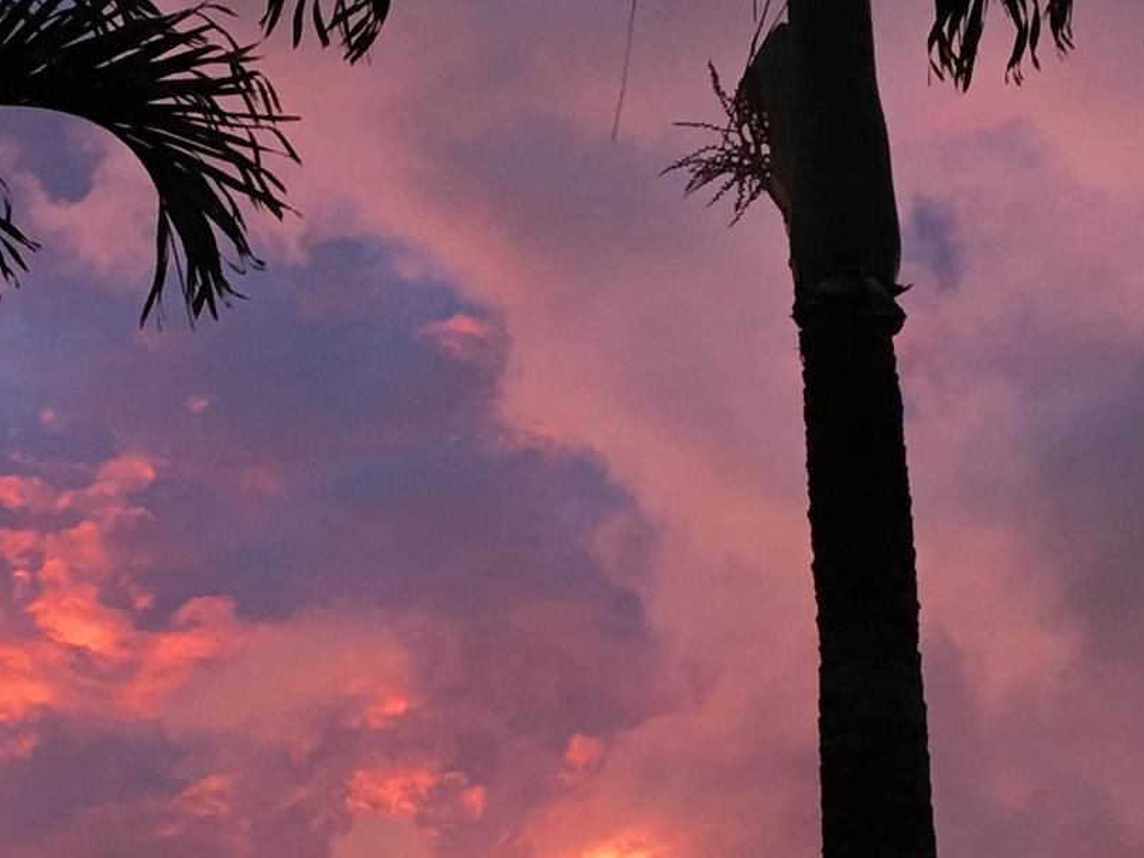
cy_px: 440
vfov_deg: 13.5
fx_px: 3634
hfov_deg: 17.8
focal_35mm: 110
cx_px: 306
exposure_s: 1/30
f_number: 2.2
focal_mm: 4.15
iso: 80
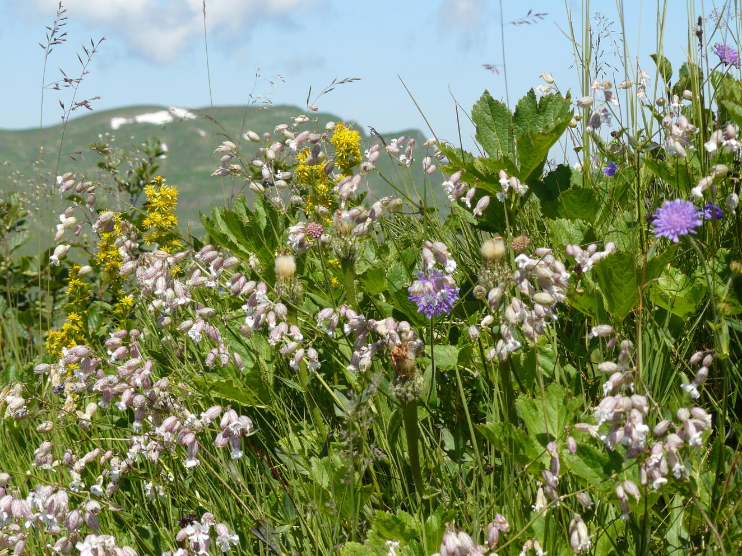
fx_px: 2658
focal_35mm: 124
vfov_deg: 12.0
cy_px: 258
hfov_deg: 15.9
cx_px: 354
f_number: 3.6
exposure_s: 1/1000
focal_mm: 19
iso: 100
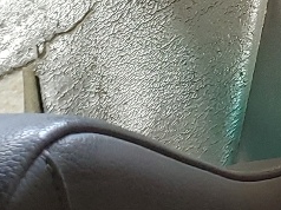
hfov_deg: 10.7
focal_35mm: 175
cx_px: 496
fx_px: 1419
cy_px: -109
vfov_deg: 8.3
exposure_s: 1/60.2
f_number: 1.5
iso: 65
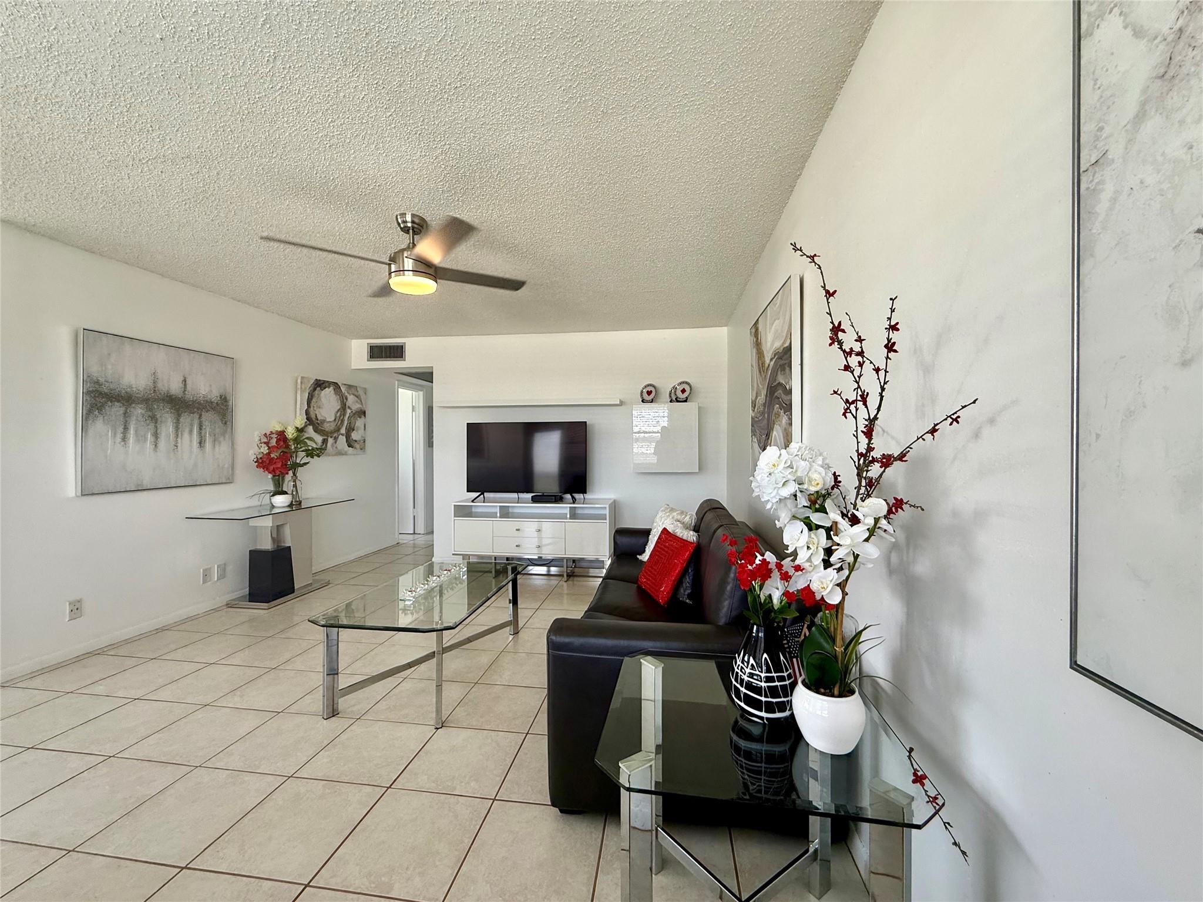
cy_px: 451
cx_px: 602
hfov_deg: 102.1
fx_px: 487
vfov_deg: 85.7
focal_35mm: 14
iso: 100
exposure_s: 1/99
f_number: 2.2
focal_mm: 2.22
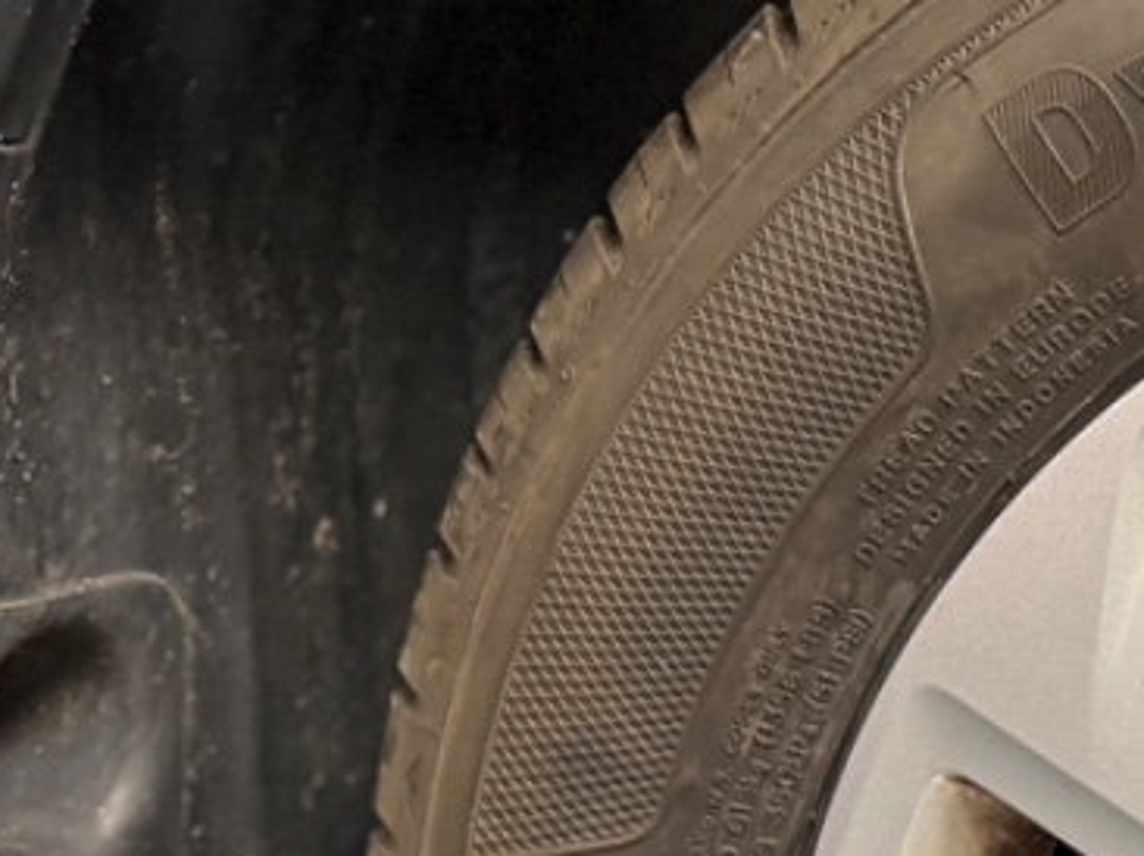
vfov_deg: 13.7
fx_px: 3468
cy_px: 1000
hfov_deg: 16.2
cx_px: 1957
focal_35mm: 105
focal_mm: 6.76
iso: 320
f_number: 1.78
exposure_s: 1/50
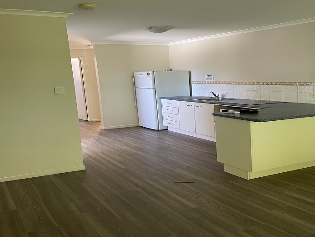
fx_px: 273
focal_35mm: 30
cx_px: 171
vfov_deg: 46.7
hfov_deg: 59.9
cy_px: 102
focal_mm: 5.1
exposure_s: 1/60
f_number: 1.6
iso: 160
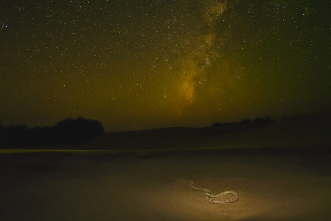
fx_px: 184
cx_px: 166
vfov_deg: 61.9
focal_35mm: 20
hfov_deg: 84.0
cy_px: 110
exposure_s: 30
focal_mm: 20
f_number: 1.8
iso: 500
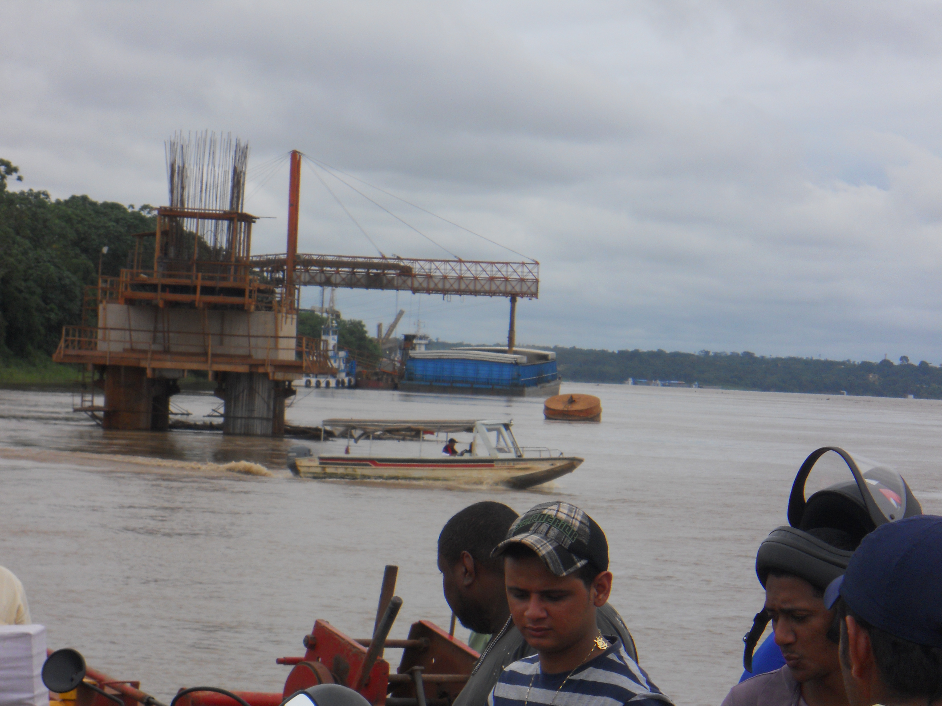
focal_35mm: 140
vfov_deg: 10.6
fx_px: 3810
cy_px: 353
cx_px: 471
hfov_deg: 14.1
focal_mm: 25
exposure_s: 1/500
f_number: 6.6
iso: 100
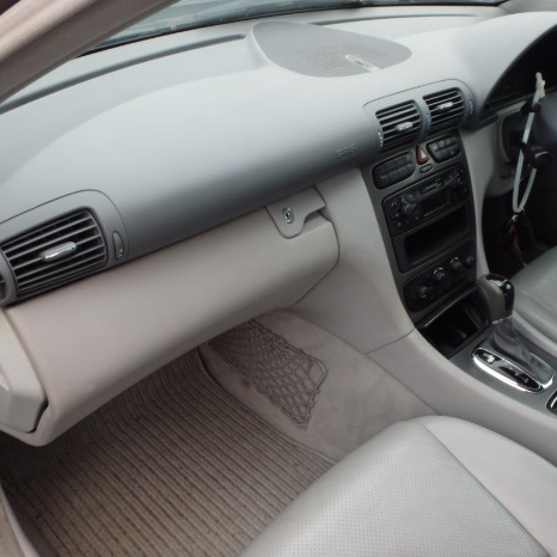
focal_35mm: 34
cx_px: 319
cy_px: 282
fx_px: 619
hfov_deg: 48.3
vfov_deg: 48.4
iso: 200
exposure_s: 1/30
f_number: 3.9
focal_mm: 5
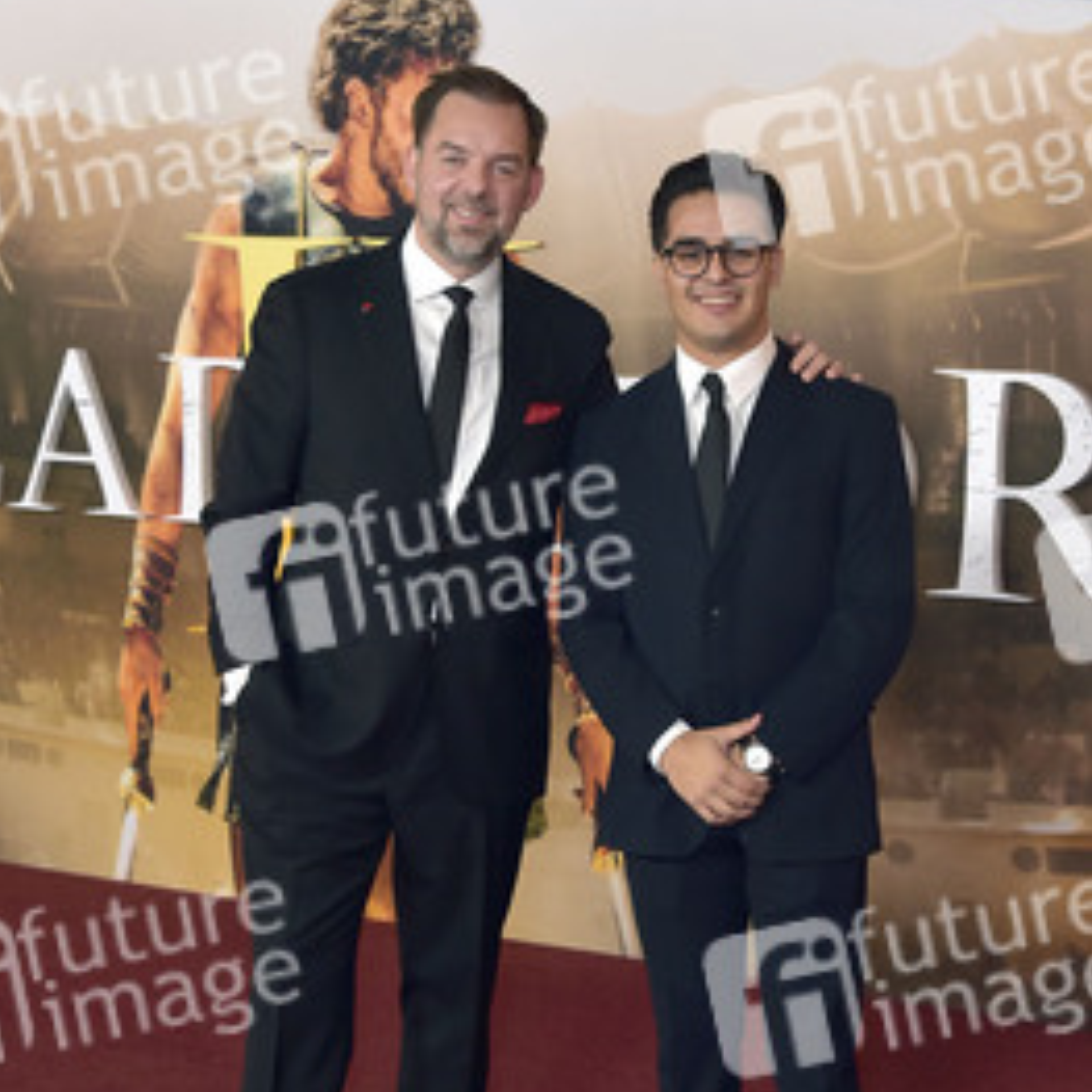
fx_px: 2677
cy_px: 772
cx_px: 542
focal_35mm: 75
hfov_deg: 23.1
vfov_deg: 22.9
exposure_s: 1/250
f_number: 5.6
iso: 1000
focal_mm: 58
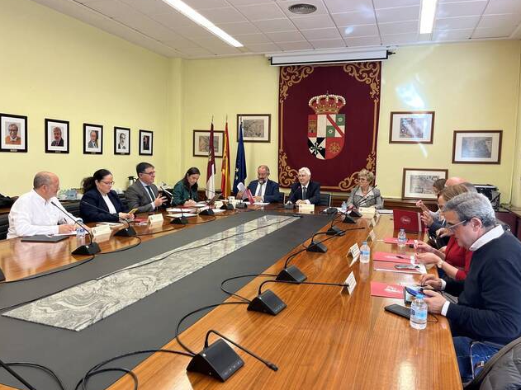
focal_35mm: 27
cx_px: 267
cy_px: 190
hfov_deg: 65.3
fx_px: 406
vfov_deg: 51.3
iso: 125
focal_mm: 5.1
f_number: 1.6
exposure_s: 1/100
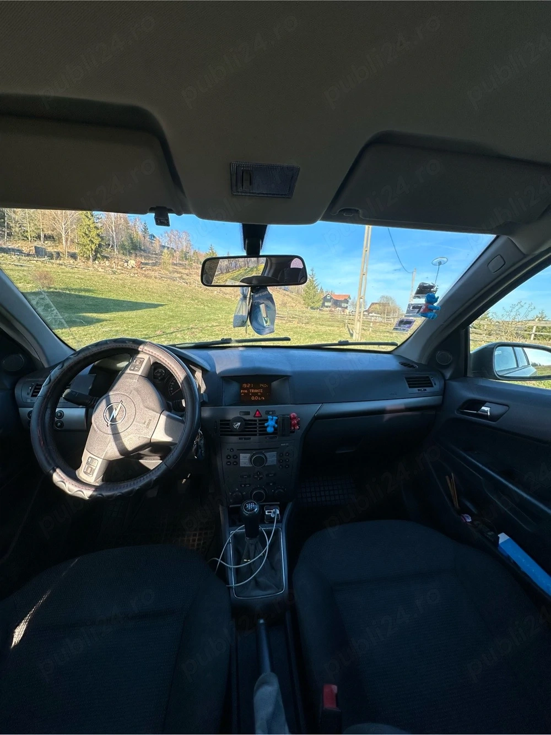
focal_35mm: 14
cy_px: 368
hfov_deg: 85.7
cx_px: 276
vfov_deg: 102.1
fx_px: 297
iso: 40
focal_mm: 2.22
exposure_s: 1/273
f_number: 2.2
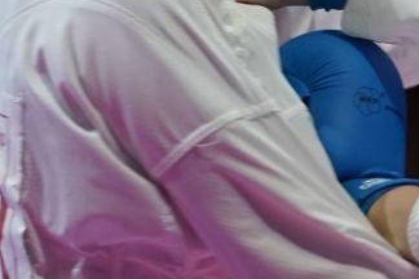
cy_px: 25
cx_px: 233
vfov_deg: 1.3
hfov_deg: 1.9
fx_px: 12790
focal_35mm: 1099
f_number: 2.8
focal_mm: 198
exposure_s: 1/1000
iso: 1600
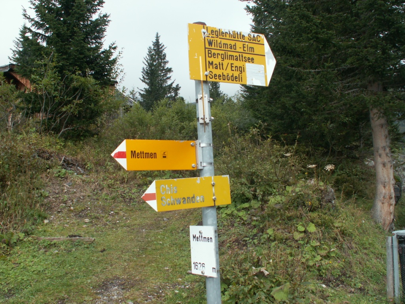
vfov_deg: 40.7
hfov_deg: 52.6
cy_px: 152
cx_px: 202
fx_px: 409
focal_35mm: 35
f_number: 4.5
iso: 50
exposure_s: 1/80
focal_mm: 5.86
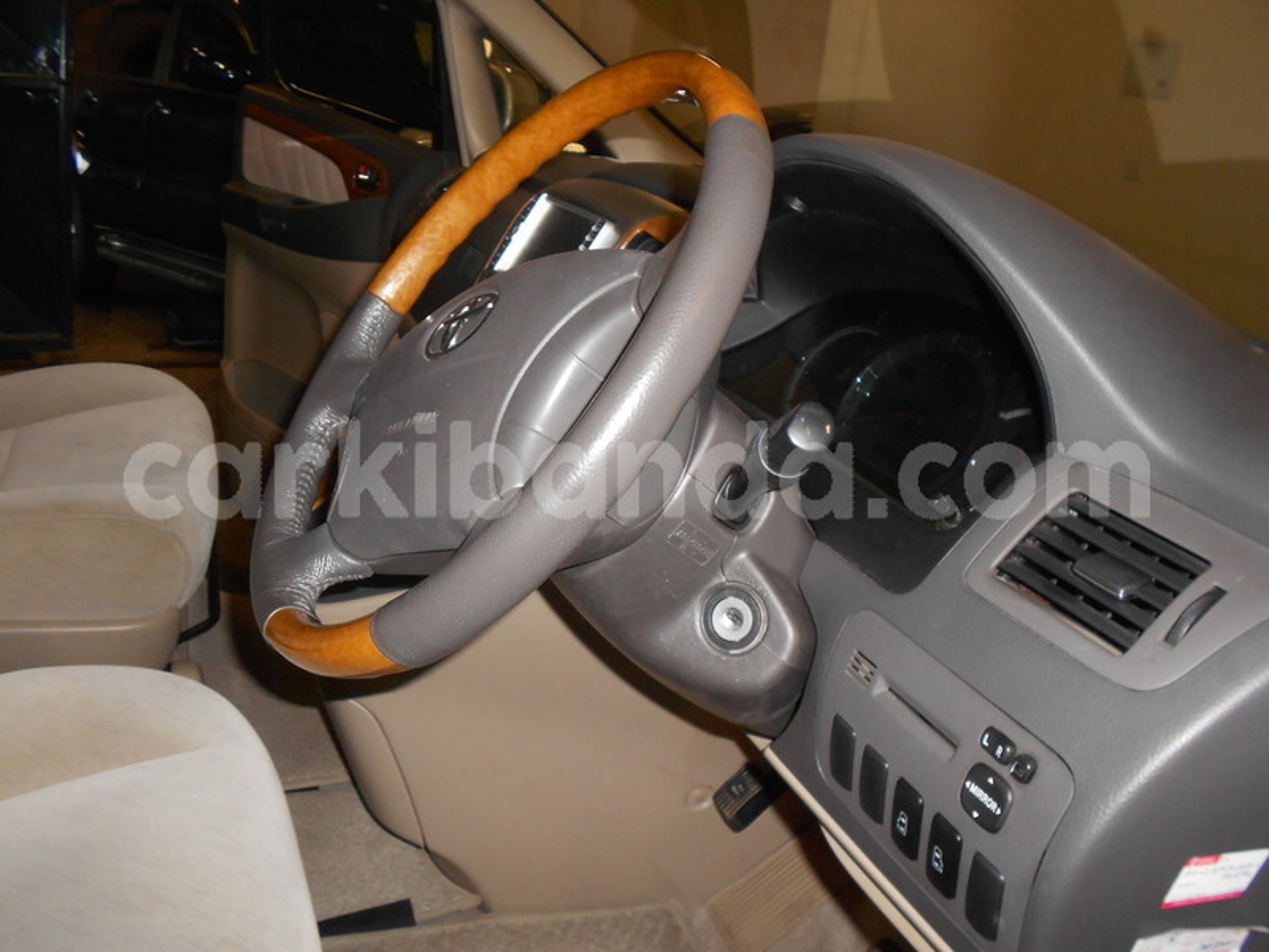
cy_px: 476
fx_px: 1576
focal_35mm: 43
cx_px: 634
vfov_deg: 33.6
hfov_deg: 43.9
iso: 200
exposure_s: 1/30
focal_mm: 7.7
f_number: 4.2
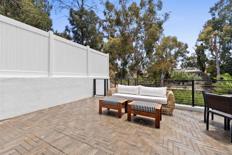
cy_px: 78
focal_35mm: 14
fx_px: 90
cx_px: 116
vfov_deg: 81.2
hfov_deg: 104.2
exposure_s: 1/160
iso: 800
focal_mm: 14
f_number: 10
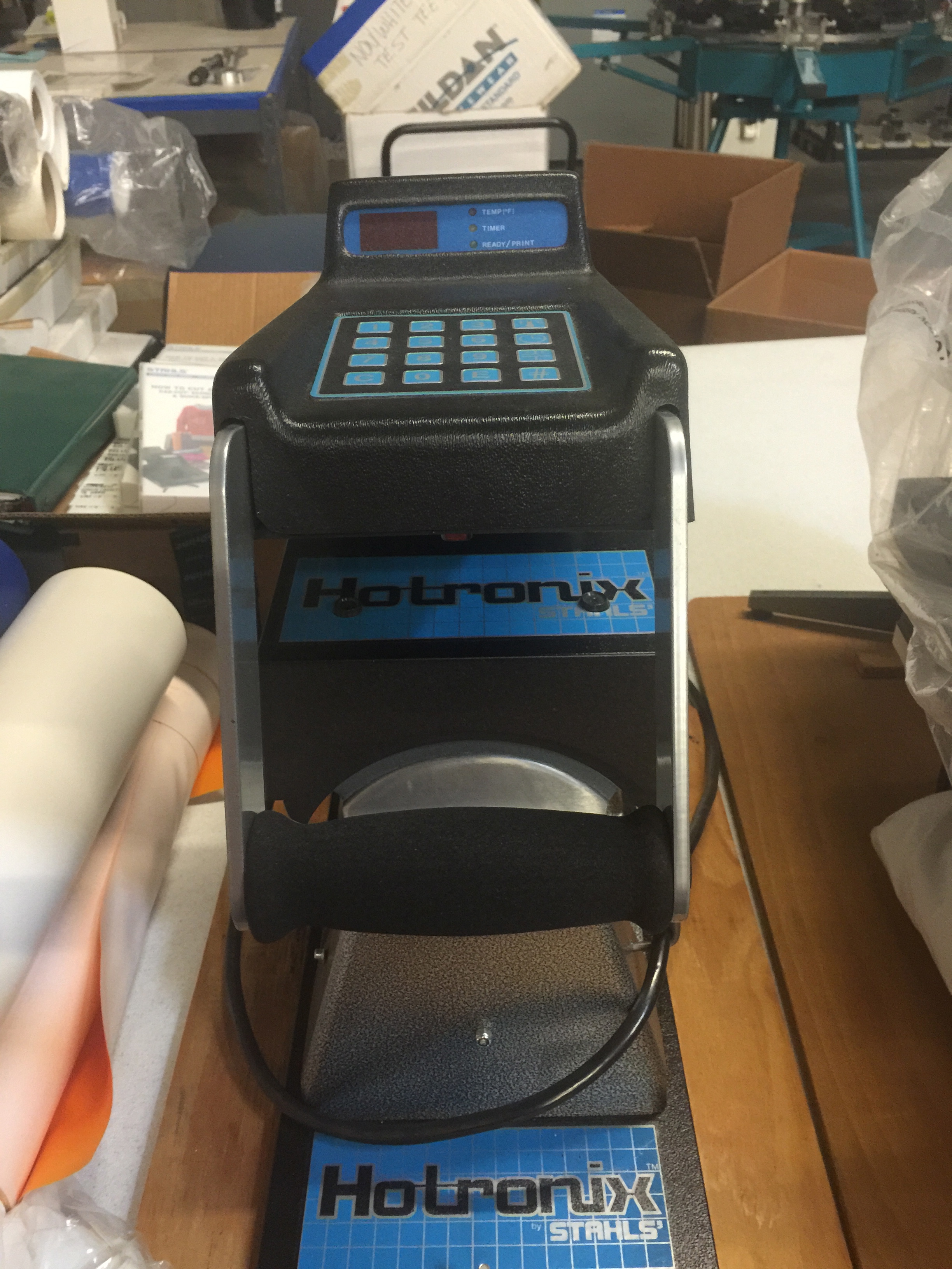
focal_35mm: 29
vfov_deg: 61.7
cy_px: 634
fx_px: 1063
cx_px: 476
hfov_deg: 48.2
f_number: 2.2
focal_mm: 4.15
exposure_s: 1/15
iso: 125
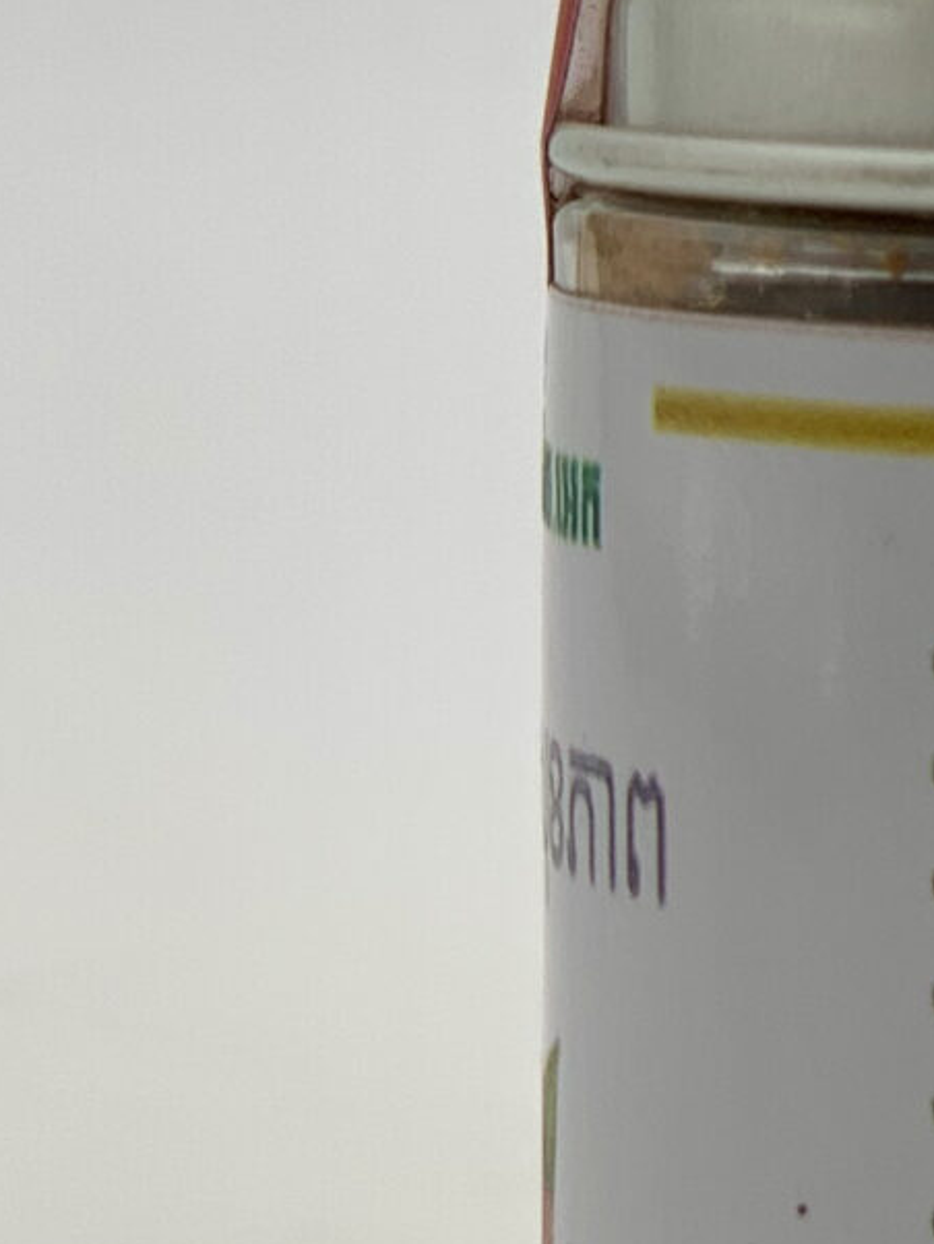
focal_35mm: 221
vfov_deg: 8.9
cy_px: 215
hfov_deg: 6.6
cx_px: 1641
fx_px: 7945
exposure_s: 1/121
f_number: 2.4
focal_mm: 6
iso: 16
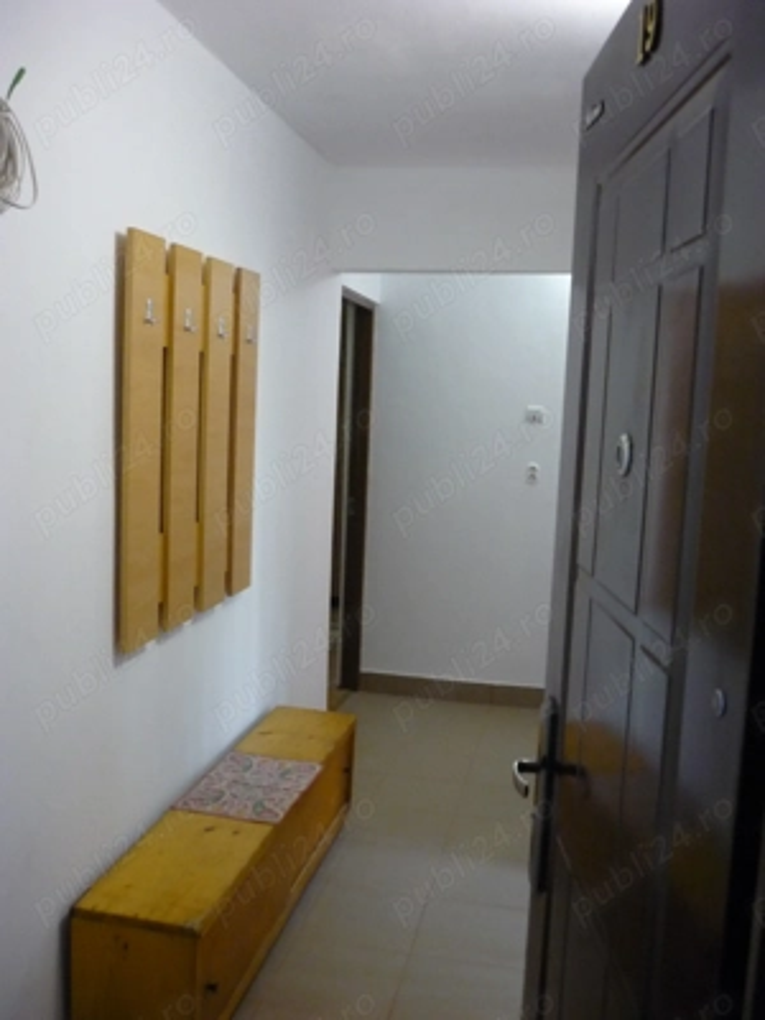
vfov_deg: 55.4
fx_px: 972
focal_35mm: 33
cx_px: 382
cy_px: 510
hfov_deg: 42.9
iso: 400
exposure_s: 1/30
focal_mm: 5.5
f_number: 2.8
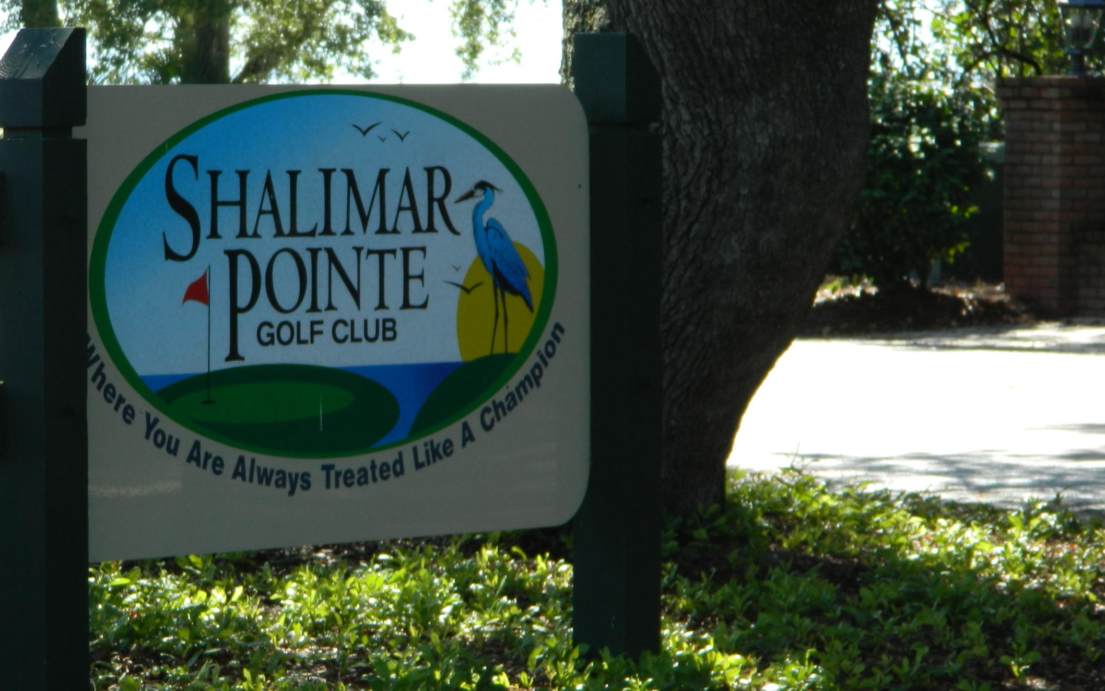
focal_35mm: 266
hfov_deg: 7.9
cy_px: 374
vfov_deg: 4.9
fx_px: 8011
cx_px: 325
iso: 80
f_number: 5.1
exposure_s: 1/100
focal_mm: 31.8
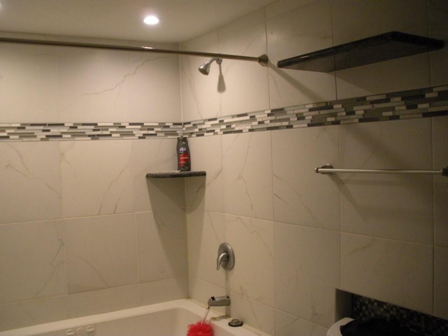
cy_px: 168
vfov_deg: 39.7
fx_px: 466
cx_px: 224
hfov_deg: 51.4
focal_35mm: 36
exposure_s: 1/31.6
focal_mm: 6.3
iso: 400
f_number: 3.5
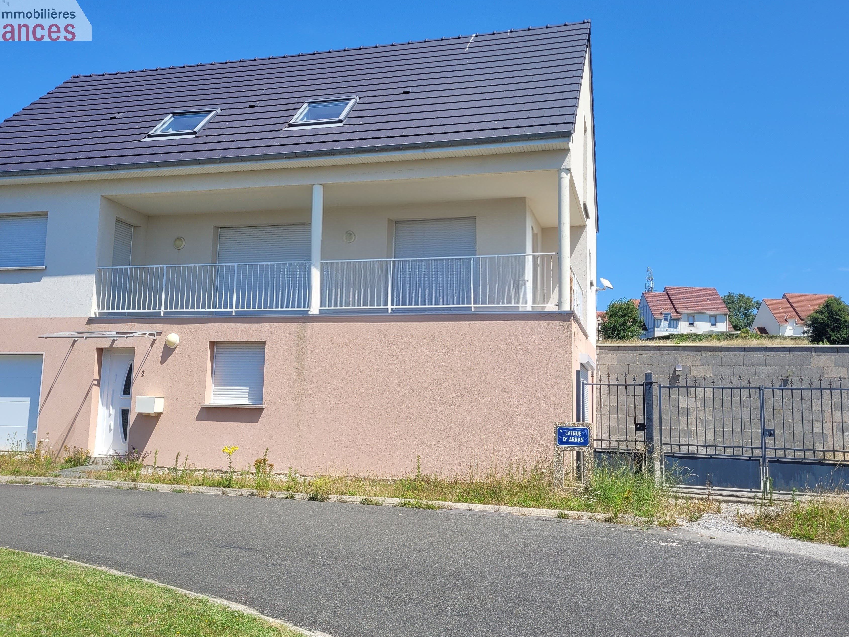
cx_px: 398
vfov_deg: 45.4
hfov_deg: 58.3
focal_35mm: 31
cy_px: 328
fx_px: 760
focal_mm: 5.4
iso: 40
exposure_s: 1/1967
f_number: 1.8
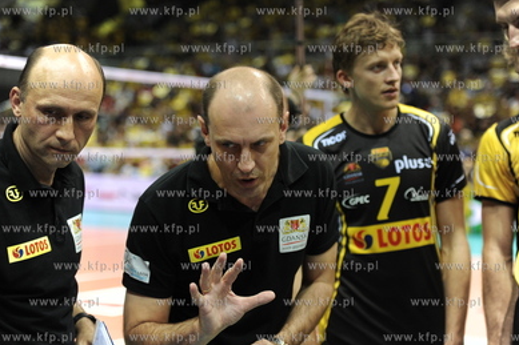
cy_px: 174
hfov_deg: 28.1
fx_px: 1038
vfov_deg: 18.9
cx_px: 263
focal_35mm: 72
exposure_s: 1/1600
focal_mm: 70
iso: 3200
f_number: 2.8
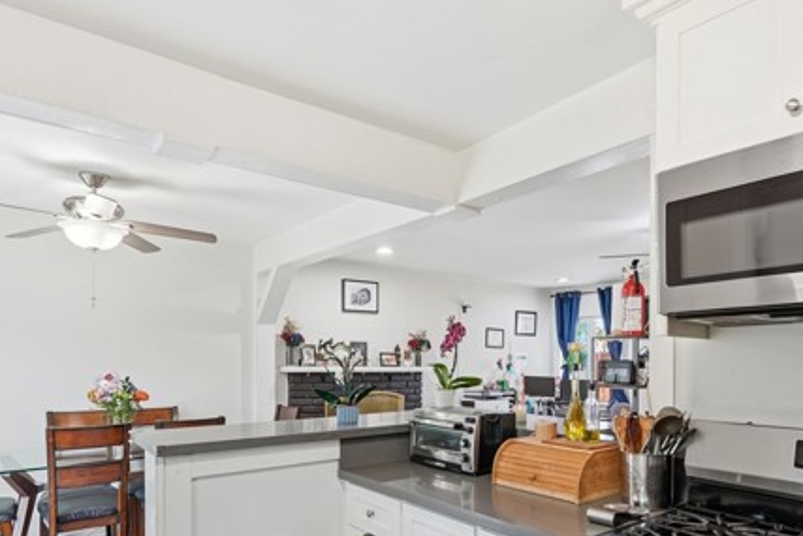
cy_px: 366
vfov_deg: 52.0
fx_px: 535
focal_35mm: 24
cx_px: 442
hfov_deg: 73.5
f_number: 9
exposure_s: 1/60
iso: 250
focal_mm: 16
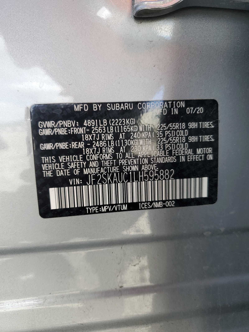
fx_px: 249
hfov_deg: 53.1
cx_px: 124
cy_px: 166
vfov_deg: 67.3
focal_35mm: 26
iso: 50
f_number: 1.5
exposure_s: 1/238
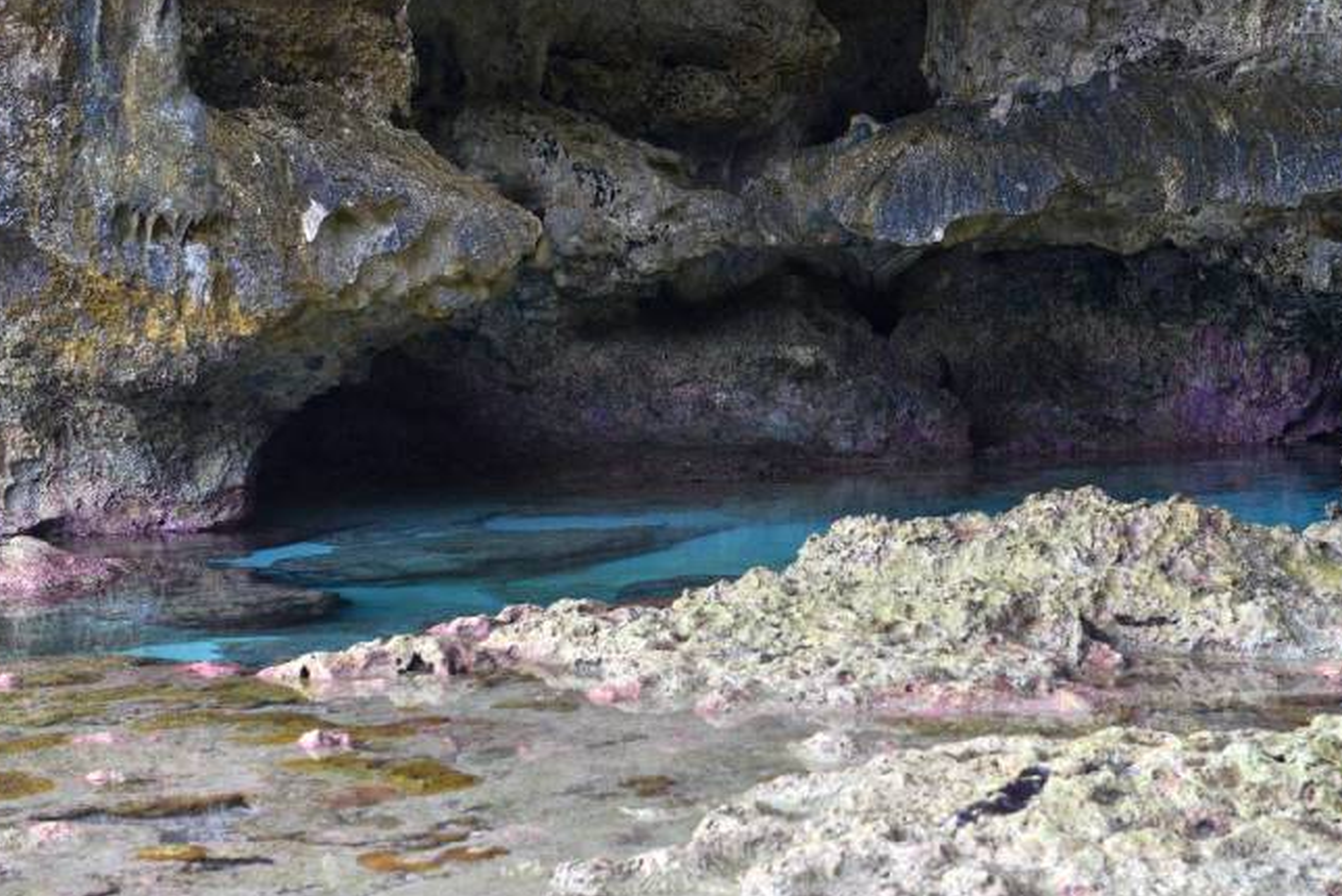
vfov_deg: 15.7
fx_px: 3244
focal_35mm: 87
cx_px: 740
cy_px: 465
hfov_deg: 23.4
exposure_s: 1/125
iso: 250
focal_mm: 70
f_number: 5.6
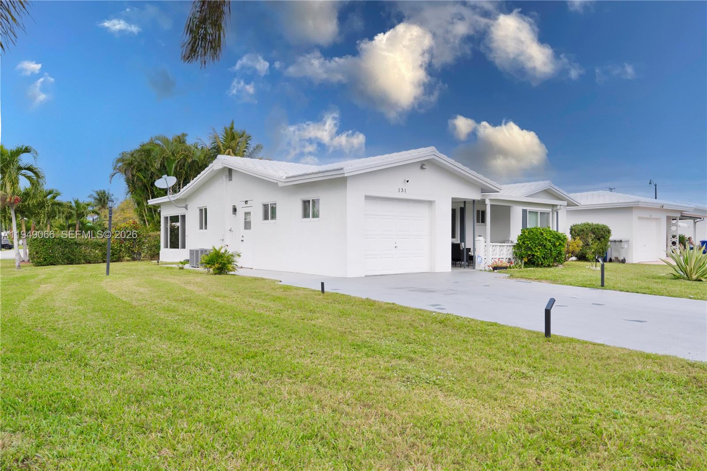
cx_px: 354
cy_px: 236
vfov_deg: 49.5
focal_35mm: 26
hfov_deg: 69.4
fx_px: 510
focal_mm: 26
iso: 125
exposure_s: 1/50
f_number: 4.5
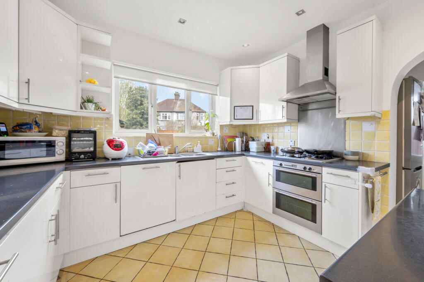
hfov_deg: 104.3
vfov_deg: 81.1
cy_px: 141
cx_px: 212
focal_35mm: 14
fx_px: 165
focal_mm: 14
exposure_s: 1/1.67
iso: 200
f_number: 16
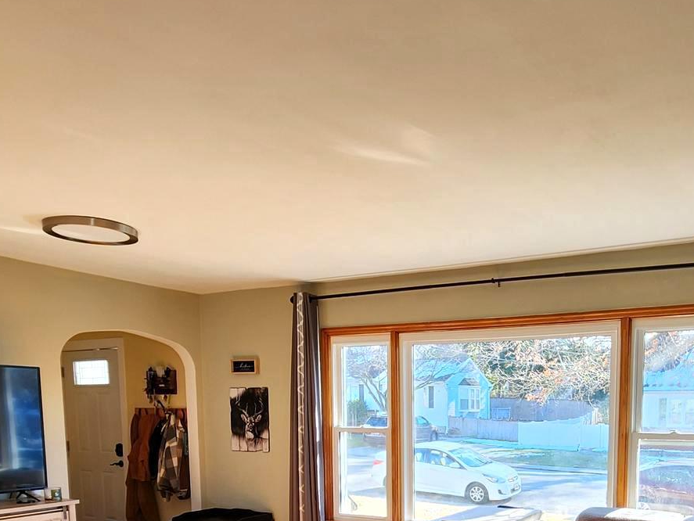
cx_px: 480
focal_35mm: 30
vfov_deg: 42.6
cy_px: 477
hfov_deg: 58.2
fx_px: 602
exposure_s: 1/60
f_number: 2.2
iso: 50
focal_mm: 2.2
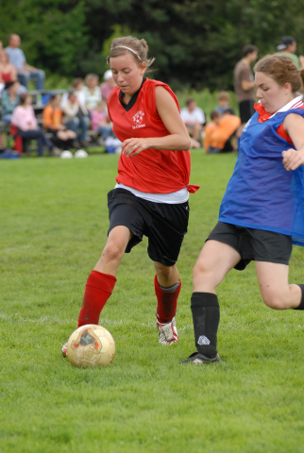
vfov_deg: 8.1
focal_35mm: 255
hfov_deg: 5.4
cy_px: 226
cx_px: 152
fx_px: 3216
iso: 400
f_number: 5
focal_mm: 170
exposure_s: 1/750
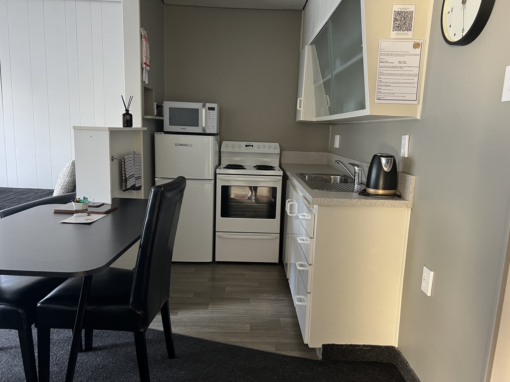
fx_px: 383
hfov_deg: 67.3
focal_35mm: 26
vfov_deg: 53.1
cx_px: 255
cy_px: 191
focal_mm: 5.7
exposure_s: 1/60
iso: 320
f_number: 1.5
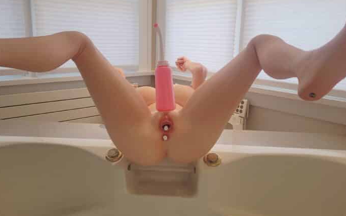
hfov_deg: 61.2
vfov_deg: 40.6
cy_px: 109
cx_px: 167
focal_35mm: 31
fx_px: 292
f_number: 1.8
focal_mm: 5.4
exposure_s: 1/120
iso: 100
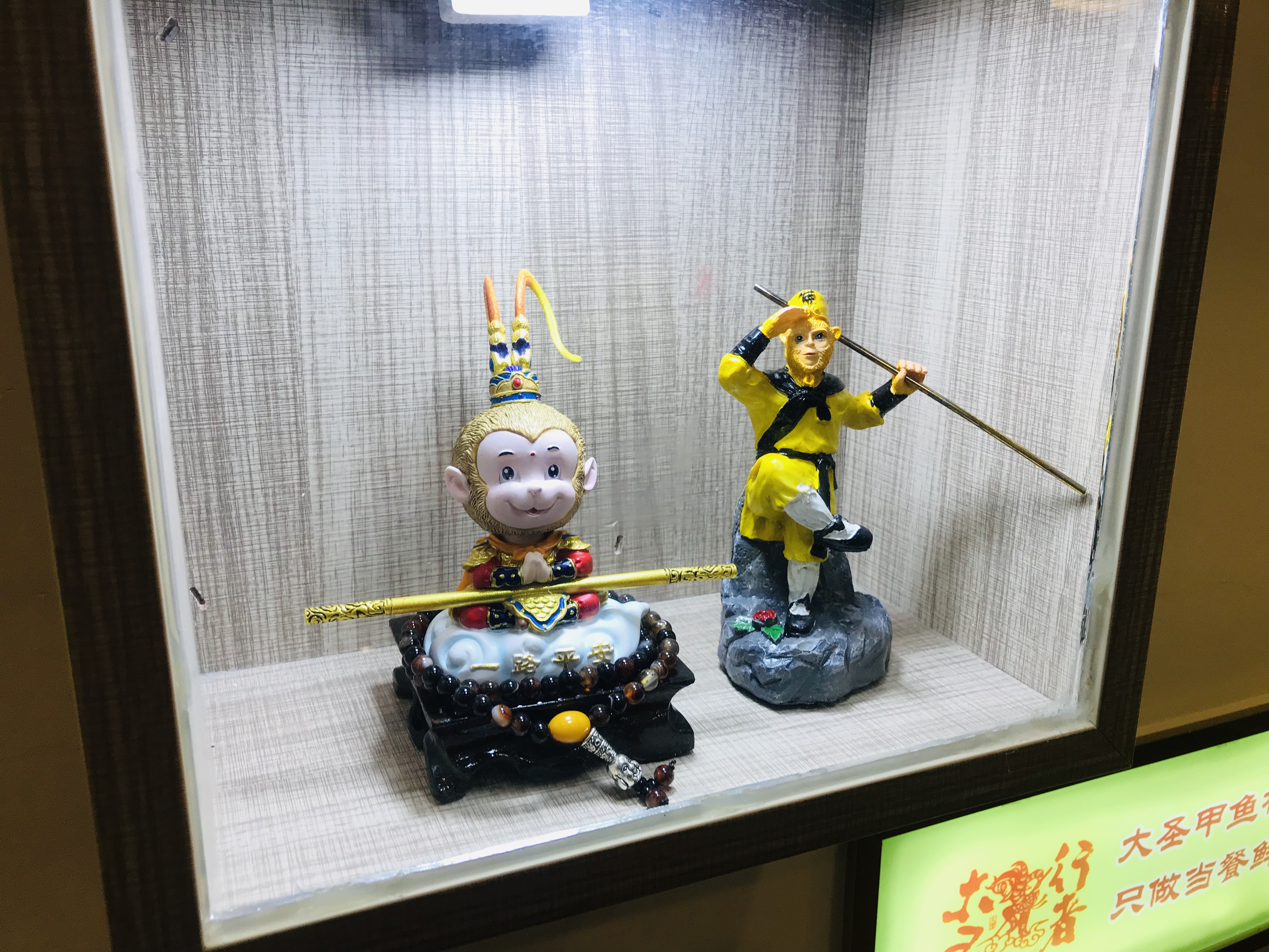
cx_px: 634
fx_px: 1026
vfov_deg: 49.7
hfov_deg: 63.4
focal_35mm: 28
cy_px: 476
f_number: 1.8
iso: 25
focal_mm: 3.99
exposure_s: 1/50
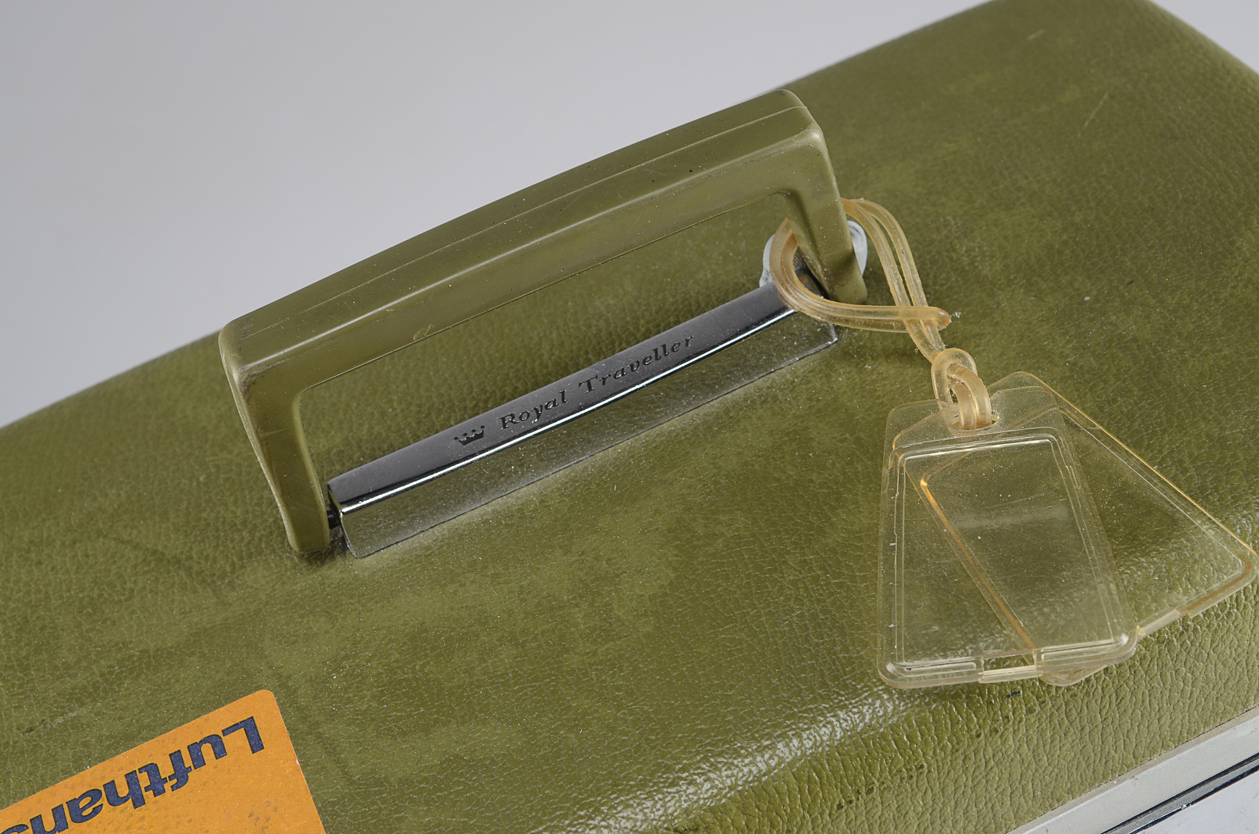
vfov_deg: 20.1
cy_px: 417
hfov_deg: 29.9
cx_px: 630
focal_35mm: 68
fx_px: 2356
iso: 100
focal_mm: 45
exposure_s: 1/80
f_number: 10
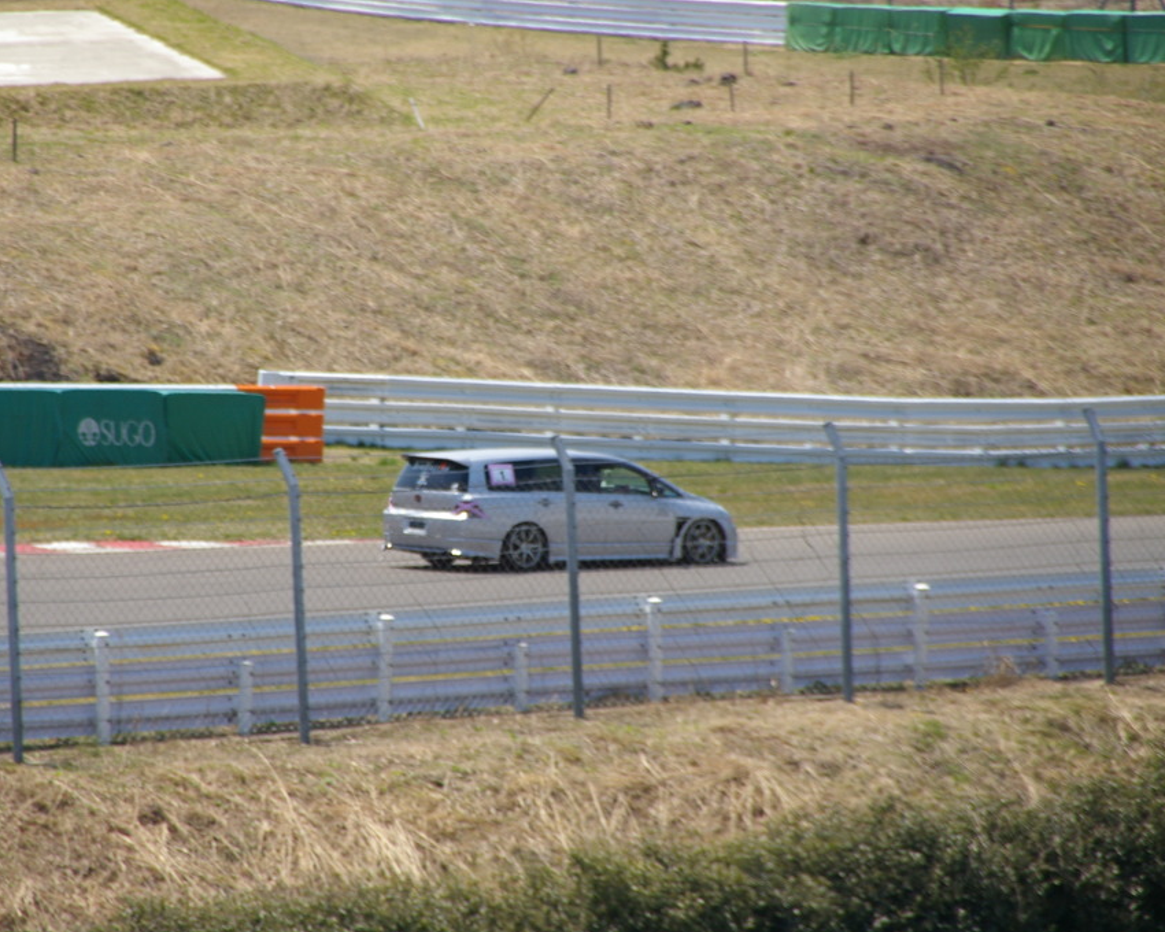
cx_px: 496
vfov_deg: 3.7
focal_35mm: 424
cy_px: 466
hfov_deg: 4.6
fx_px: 14619
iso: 200
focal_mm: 250
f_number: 8
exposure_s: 1/500
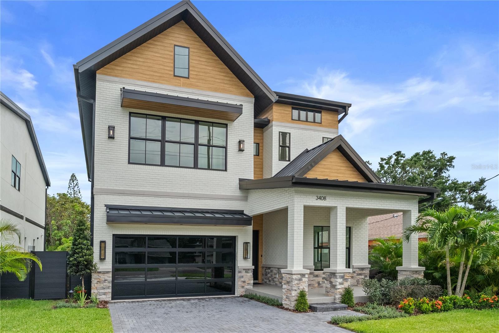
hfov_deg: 84.0
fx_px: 277
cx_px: 250
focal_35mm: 20
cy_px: 166
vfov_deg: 62.0
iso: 3200
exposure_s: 1/50
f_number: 11
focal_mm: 20
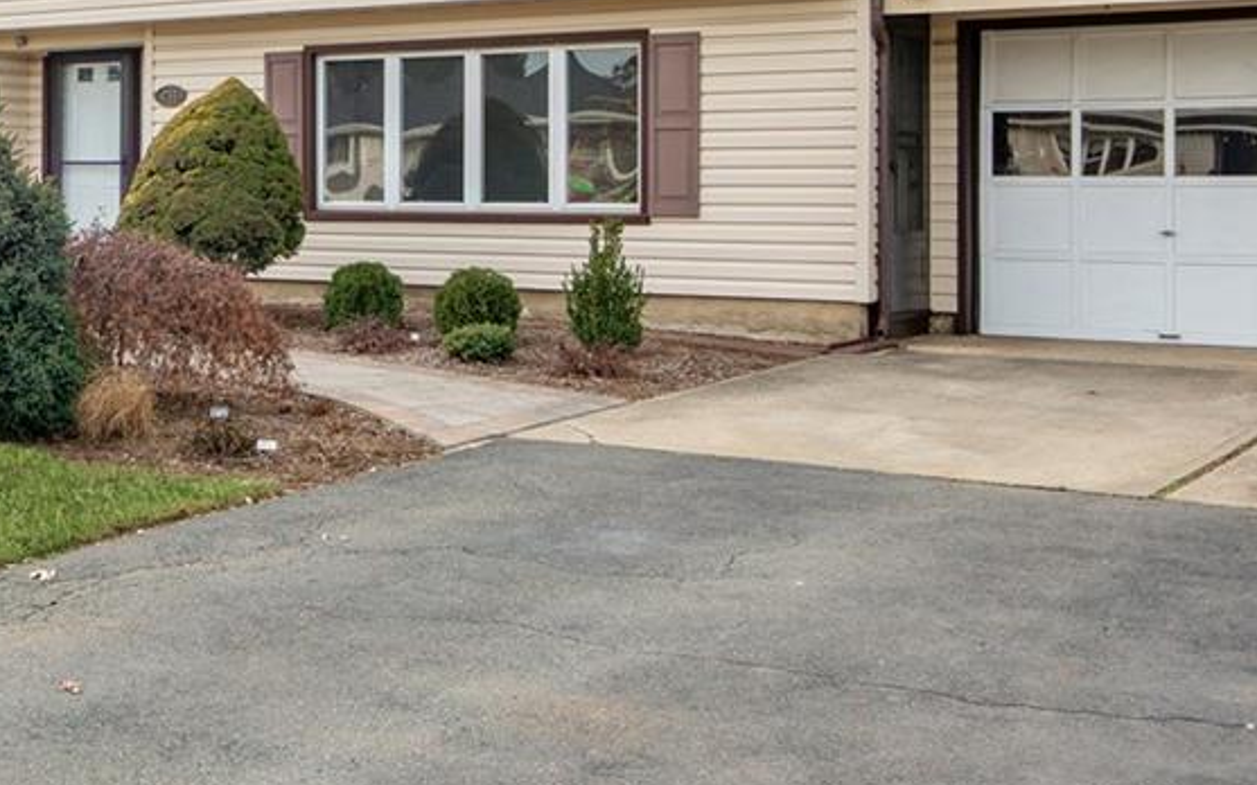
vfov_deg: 21.4
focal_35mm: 60
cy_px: 173
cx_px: 156
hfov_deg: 32.5
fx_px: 2055
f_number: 5.6
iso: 250
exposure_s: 1/200
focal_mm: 16
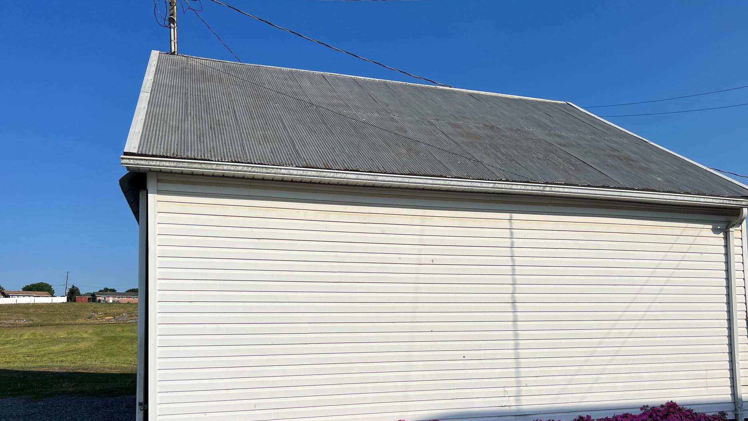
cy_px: 301
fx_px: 615
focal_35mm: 31
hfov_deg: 62.5
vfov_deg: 37.1
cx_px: 403
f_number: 1.5
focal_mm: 5.7
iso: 50
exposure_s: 1/11364
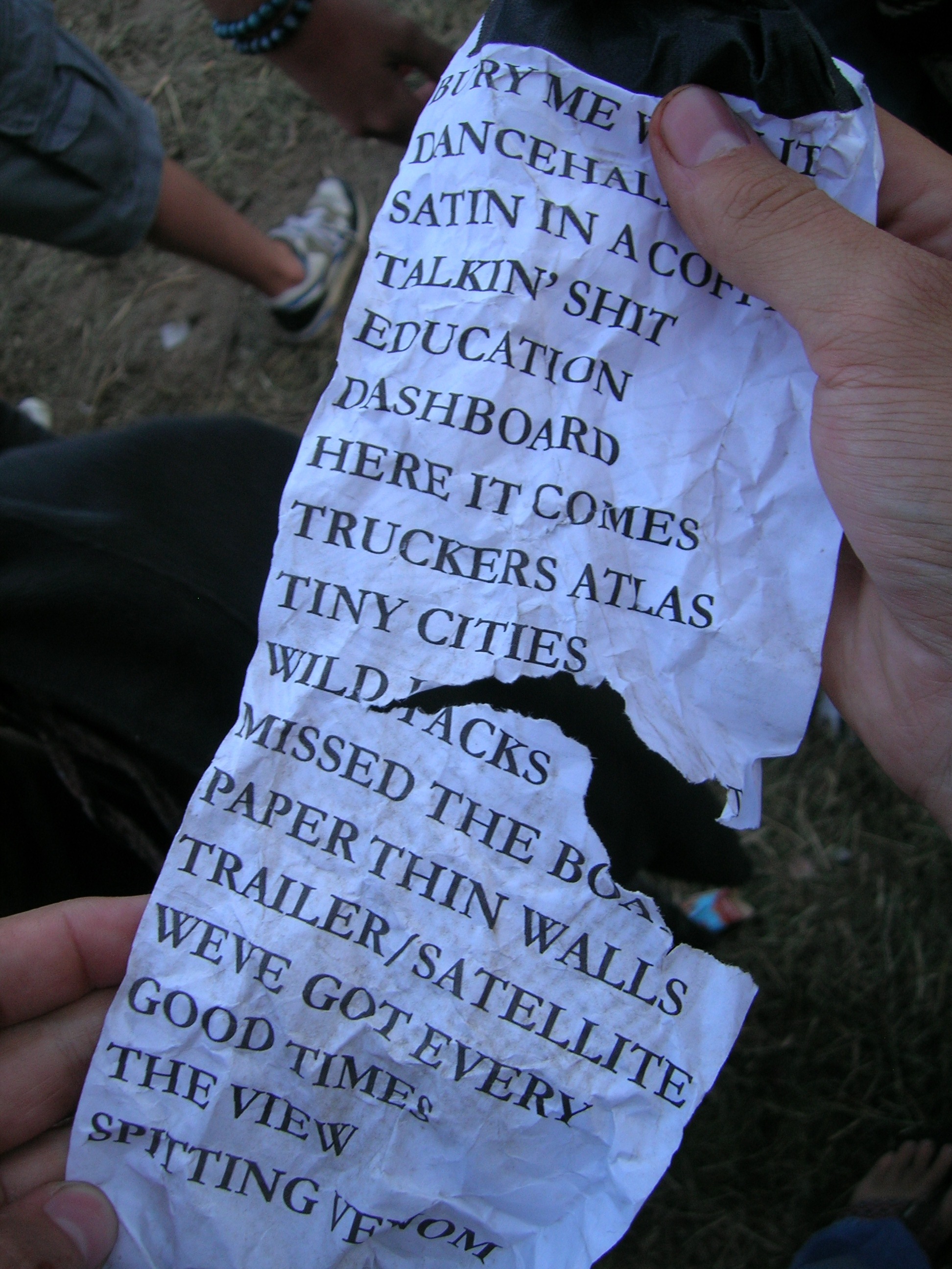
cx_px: 476
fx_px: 1247
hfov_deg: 41.8
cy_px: 634
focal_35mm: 34
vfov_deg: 54.0
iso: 50
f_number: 2.9
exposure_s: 1/112
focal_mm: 5.7
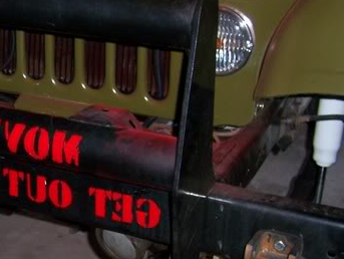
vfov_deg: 17.6
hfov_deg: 22.6
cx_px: 23
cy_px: 160
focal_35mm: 84
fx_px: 836
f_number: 2.8
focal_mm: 6
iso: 100
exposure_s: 1/60
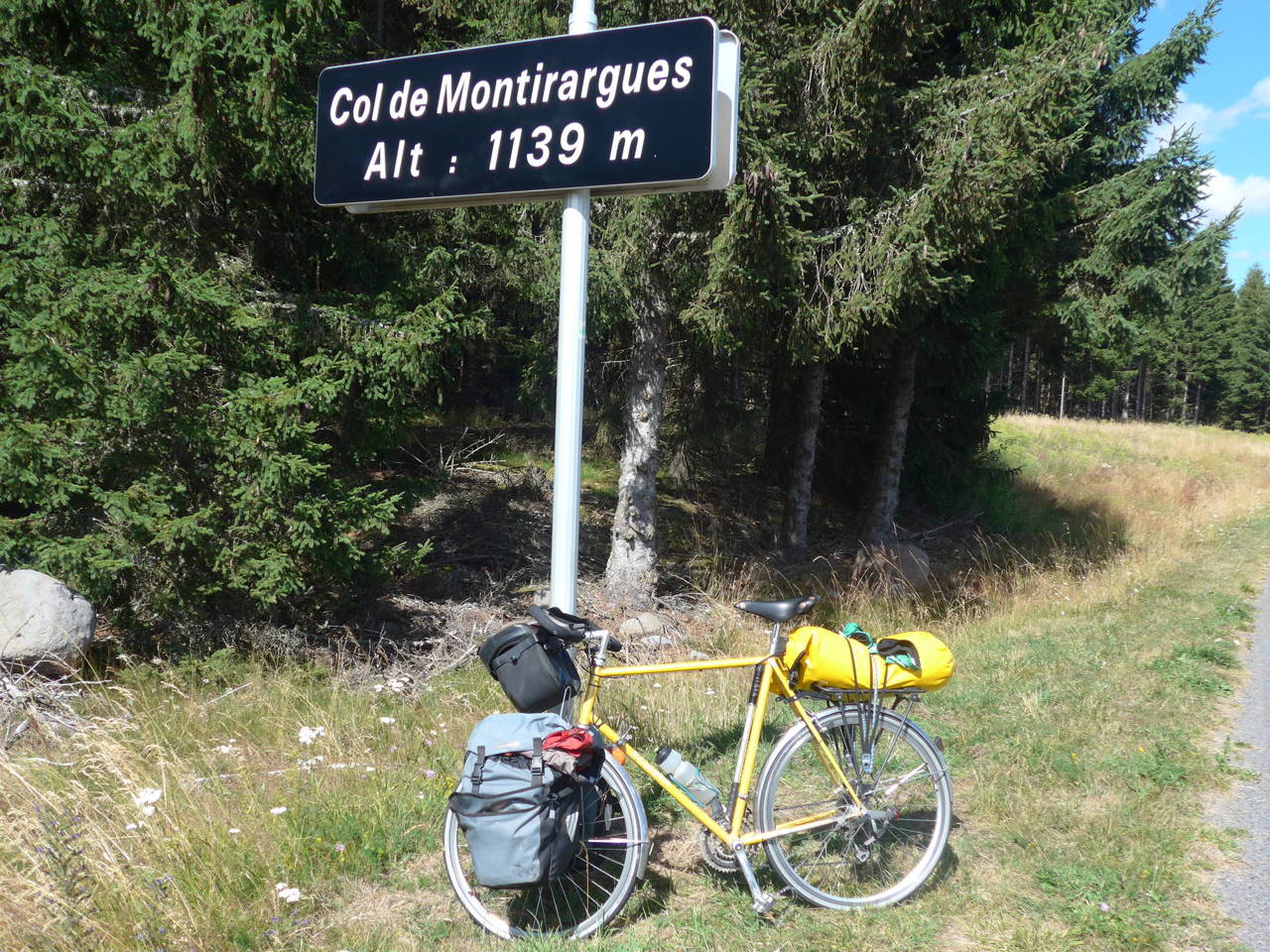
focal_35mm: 36
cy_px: 476
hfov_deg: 51.4
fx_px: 1321
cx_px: 635
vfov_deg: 39.7
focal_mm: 7.5
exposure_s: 1/800
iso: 80
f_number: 2.8
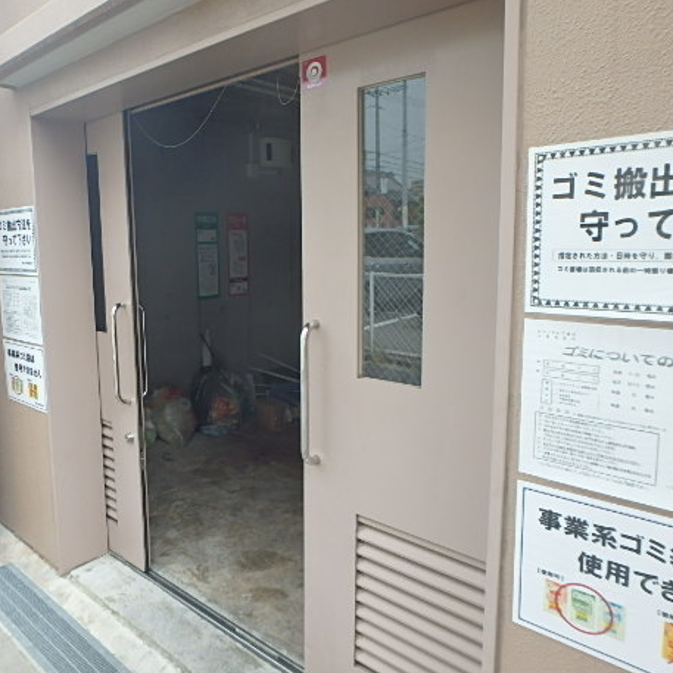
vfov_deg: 60.9
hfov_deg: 59.7
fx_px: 572
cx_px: 230
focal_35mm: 26
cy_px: 323
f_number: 3.5
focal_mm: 3.7
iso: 125
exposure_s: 1/160
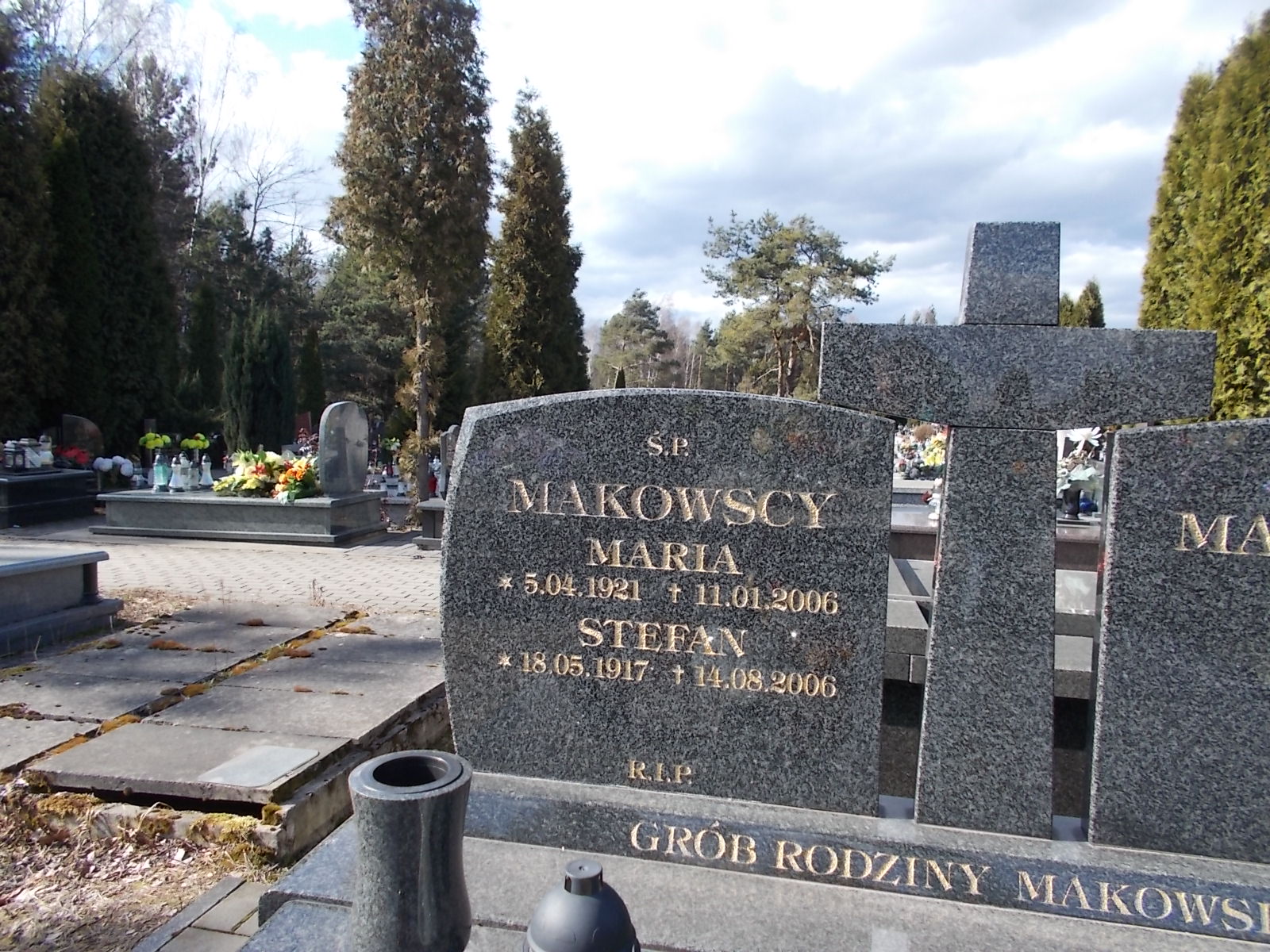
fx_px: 954
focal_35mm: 26
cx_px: 635
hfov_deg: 67.3
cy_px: 476
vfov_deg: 53.1
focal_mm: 4.6
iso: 80
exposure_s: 1/400
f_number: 3.2
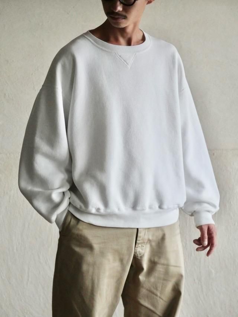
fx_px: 953
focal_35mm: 104
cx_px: 119
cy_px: 158
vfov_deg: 18.9
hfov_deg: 14.2
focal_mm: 52
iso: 3200
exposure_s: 1/125
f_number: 4
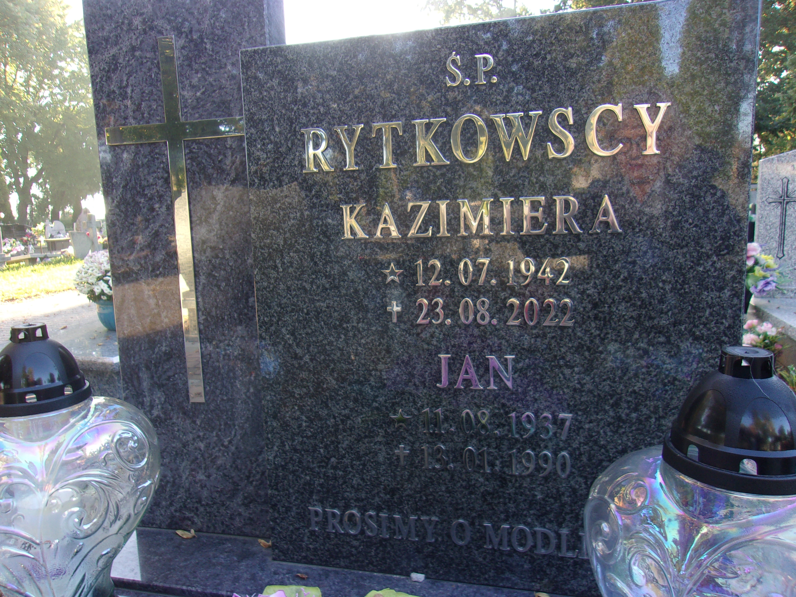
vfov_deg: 51.4
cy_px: 298
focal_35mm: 27
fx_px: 621
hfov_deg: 65.3
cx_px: 398
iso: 80
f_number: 3
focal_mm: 4.9
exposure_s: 1/56
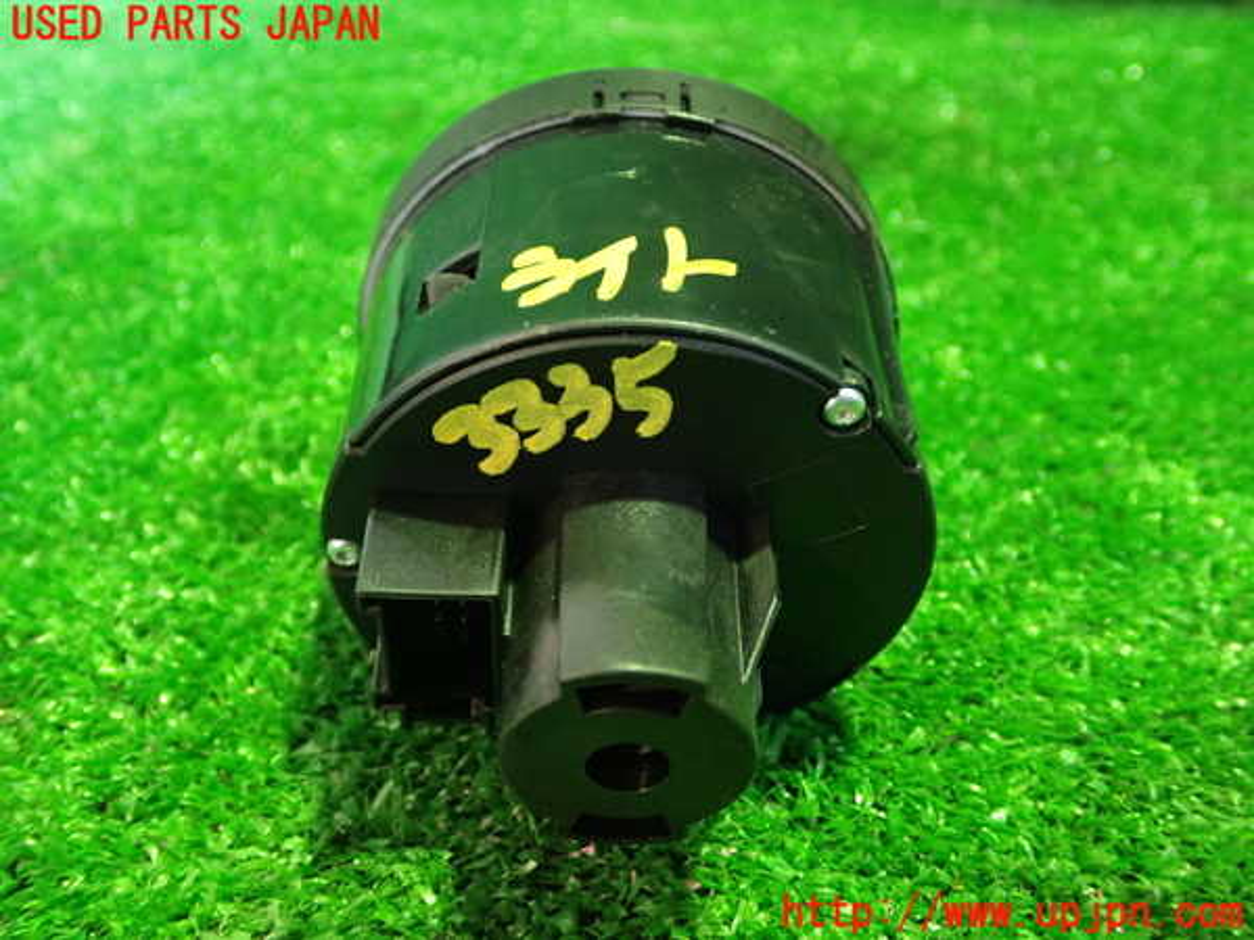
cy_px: 470
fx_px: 1304
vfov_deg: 39.7
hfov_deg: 51.4
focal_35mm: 36
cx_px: 627
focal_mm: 6.37
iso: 800
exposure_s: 1/13
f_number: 2.5
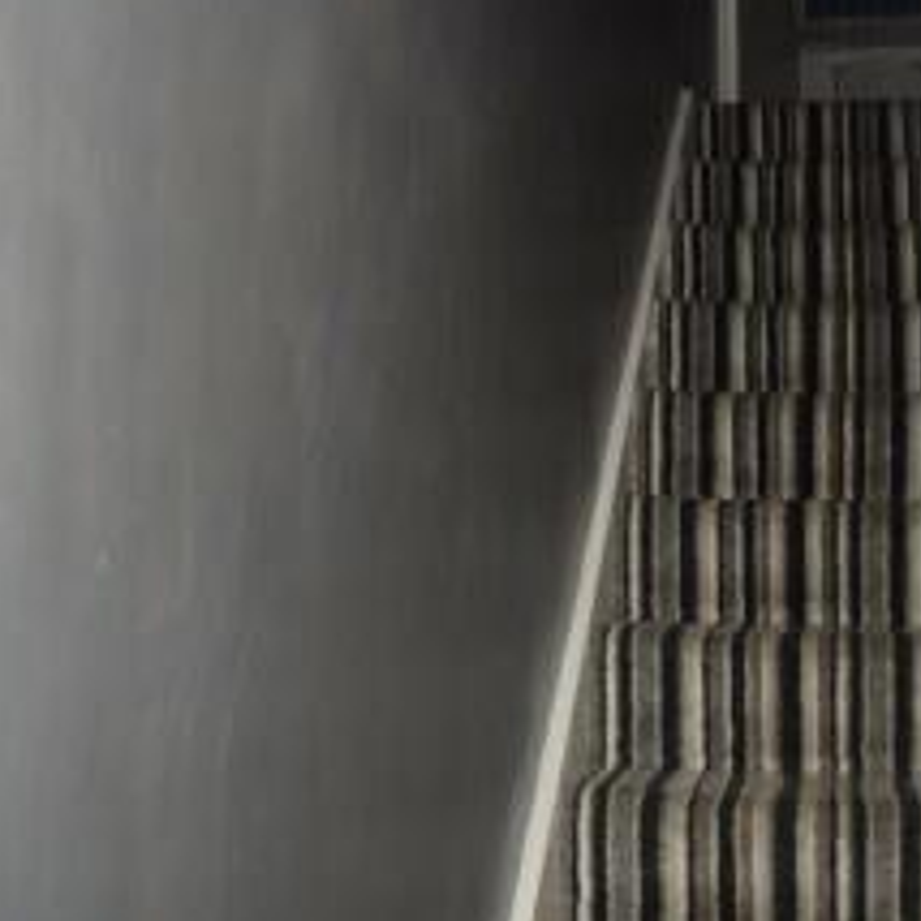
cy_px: 282
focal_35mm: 51
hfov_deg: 32.7
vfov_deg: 33.0
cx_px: 706
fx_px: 1535
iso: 110
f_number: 8
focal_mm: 18
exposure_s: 1/60
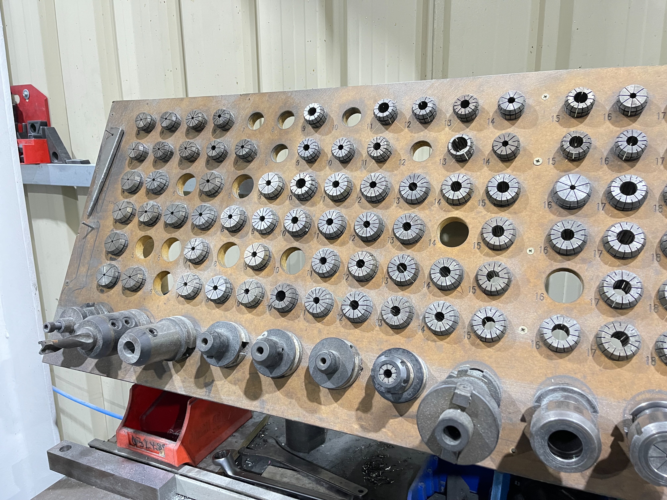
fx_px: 501
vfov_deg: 53.1
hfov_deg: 67.3
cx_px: 334
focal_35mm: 26
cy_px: 250
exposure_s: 1/33
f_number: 1.6
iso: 500
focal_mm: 5.1
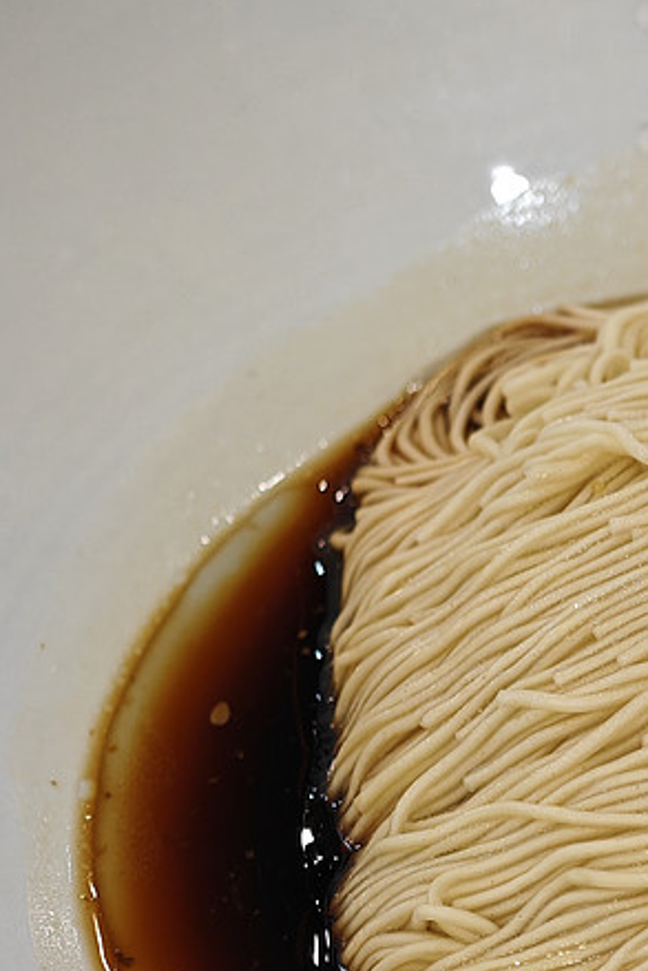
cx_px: 571
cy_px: 626
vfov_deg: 14.4
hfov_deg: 9.6
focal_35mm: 142
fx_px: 3831
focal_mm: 12.28
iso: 200
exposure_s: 1/100
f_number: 1.8
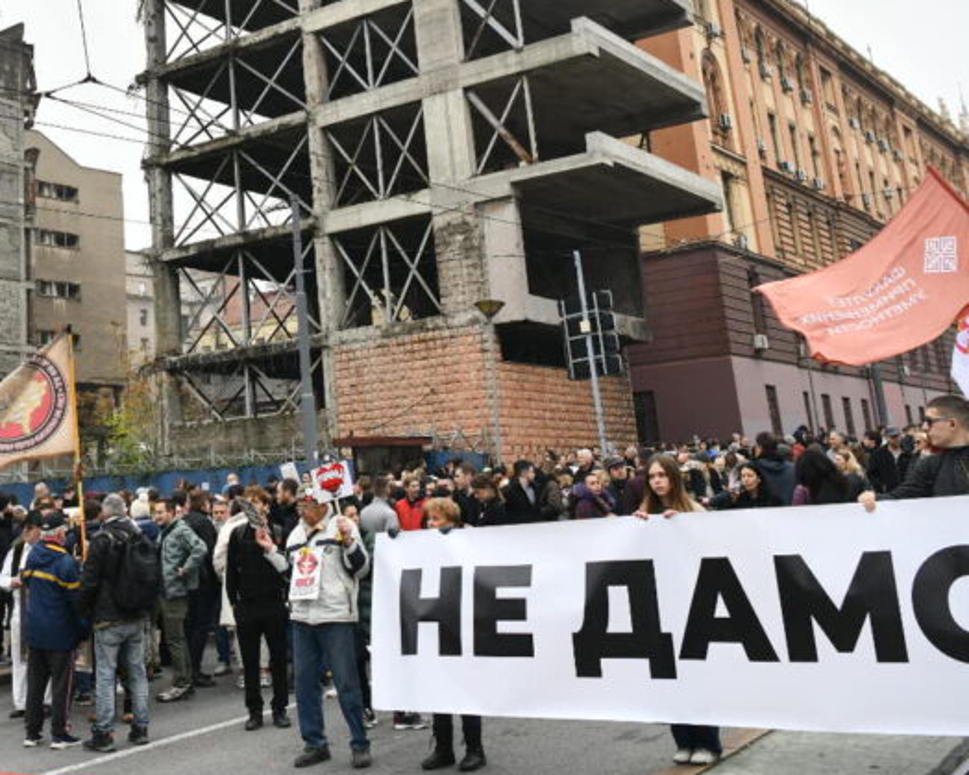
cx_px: 155
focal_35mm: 44
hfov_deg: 39.8
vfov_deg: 33.3
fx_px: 1262
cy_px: 169
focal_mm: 24
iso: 800
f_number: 4.5
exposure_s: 1/1250
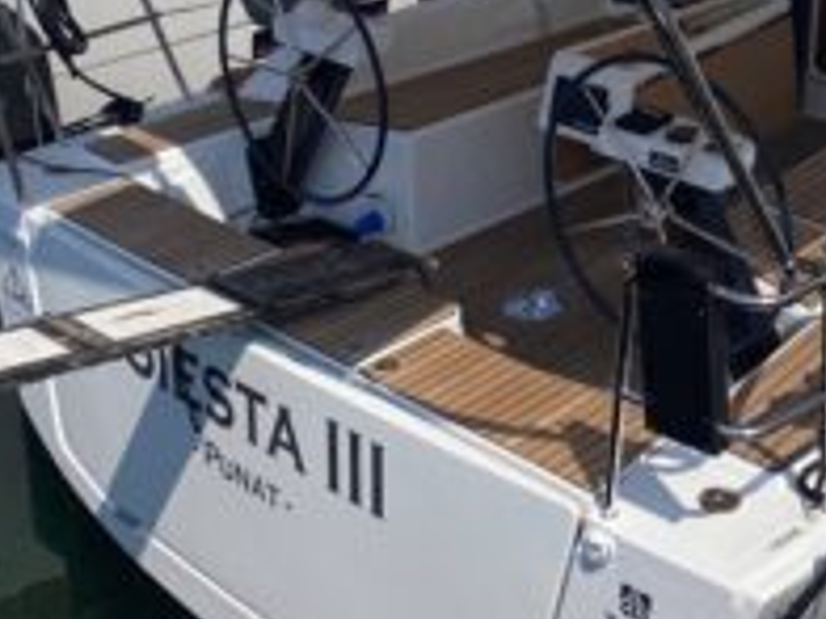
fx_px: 1479
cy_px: 42
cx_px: 697
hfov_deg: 30.2
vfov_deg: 23.0
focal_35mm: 62
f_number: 1.8
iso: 32
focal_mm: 4.25
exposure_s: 1/6061
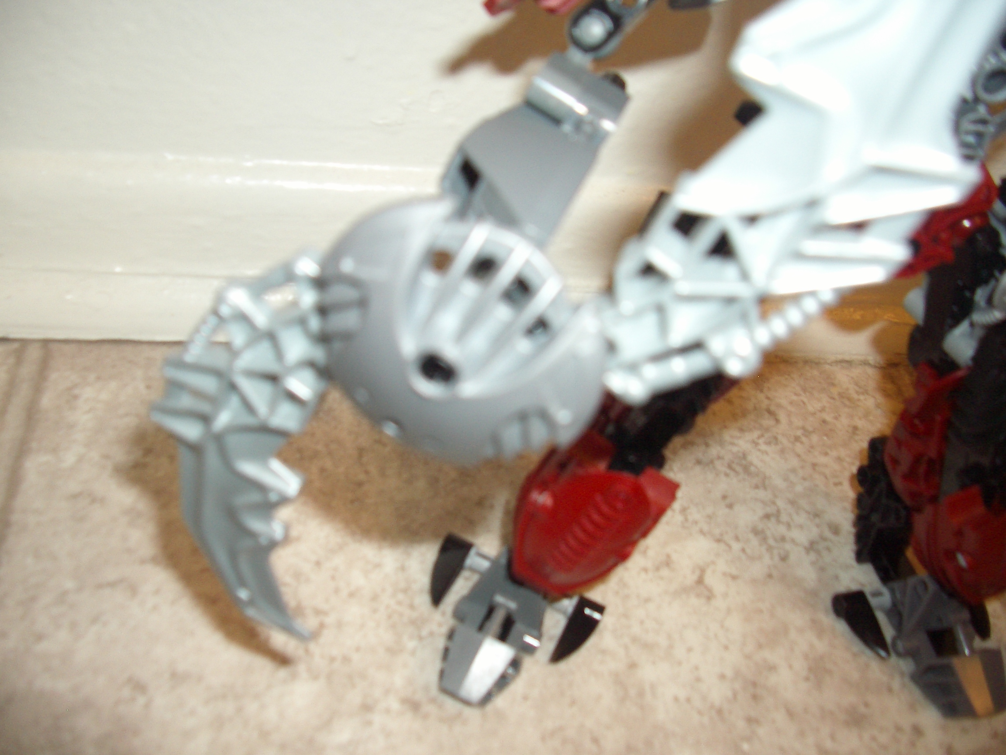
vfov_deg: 40.7
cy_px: 378
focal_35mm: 35
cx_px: 503
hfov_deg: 52.6
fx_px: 1017
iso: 100
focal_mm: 5.8
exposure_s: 1/60
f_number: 2.6
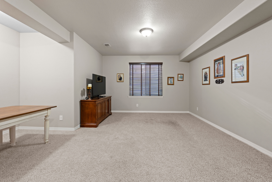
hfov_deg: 96.7
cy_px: 91
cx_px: 136
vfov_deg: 73.7
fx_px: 121
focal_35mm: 16
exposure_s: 1/1.67
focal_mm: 16
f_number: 8
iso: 640
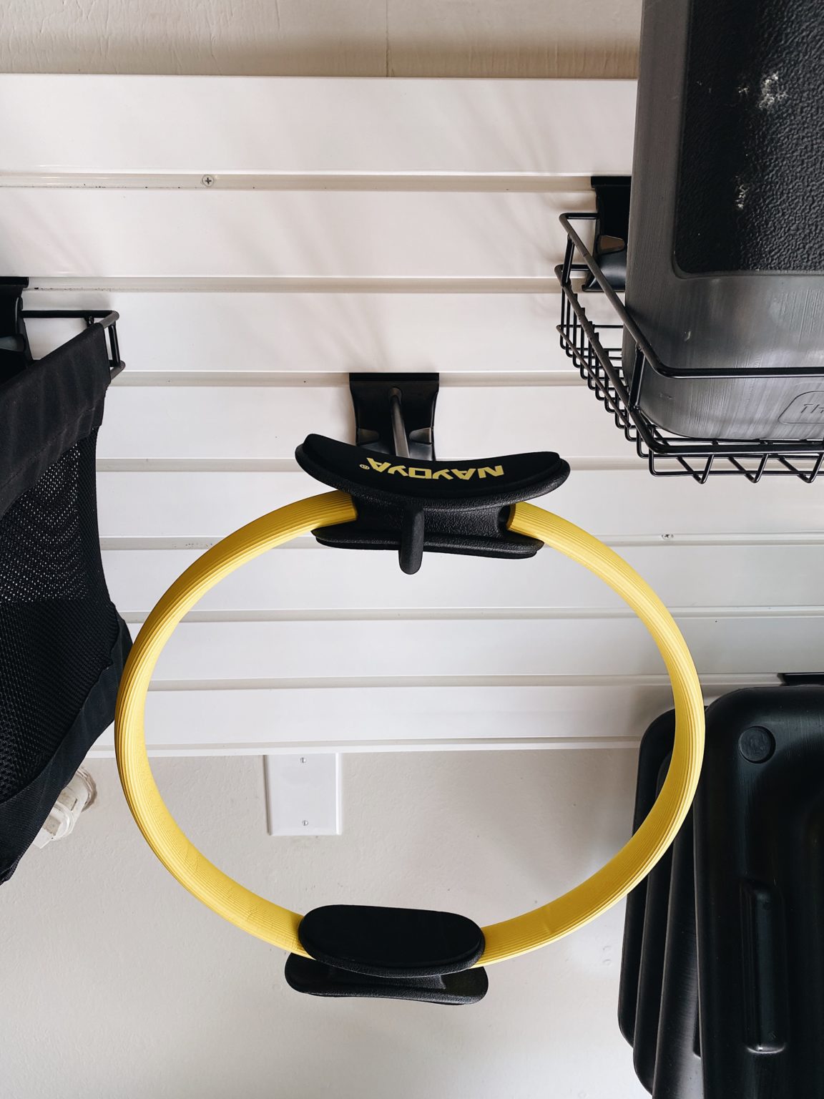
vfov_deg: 67.3
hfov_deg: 53.1
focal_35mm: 26
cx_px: 412
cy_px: 550
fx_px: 825
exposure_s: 1/120
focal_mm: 4.25
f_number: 1.8
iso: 64
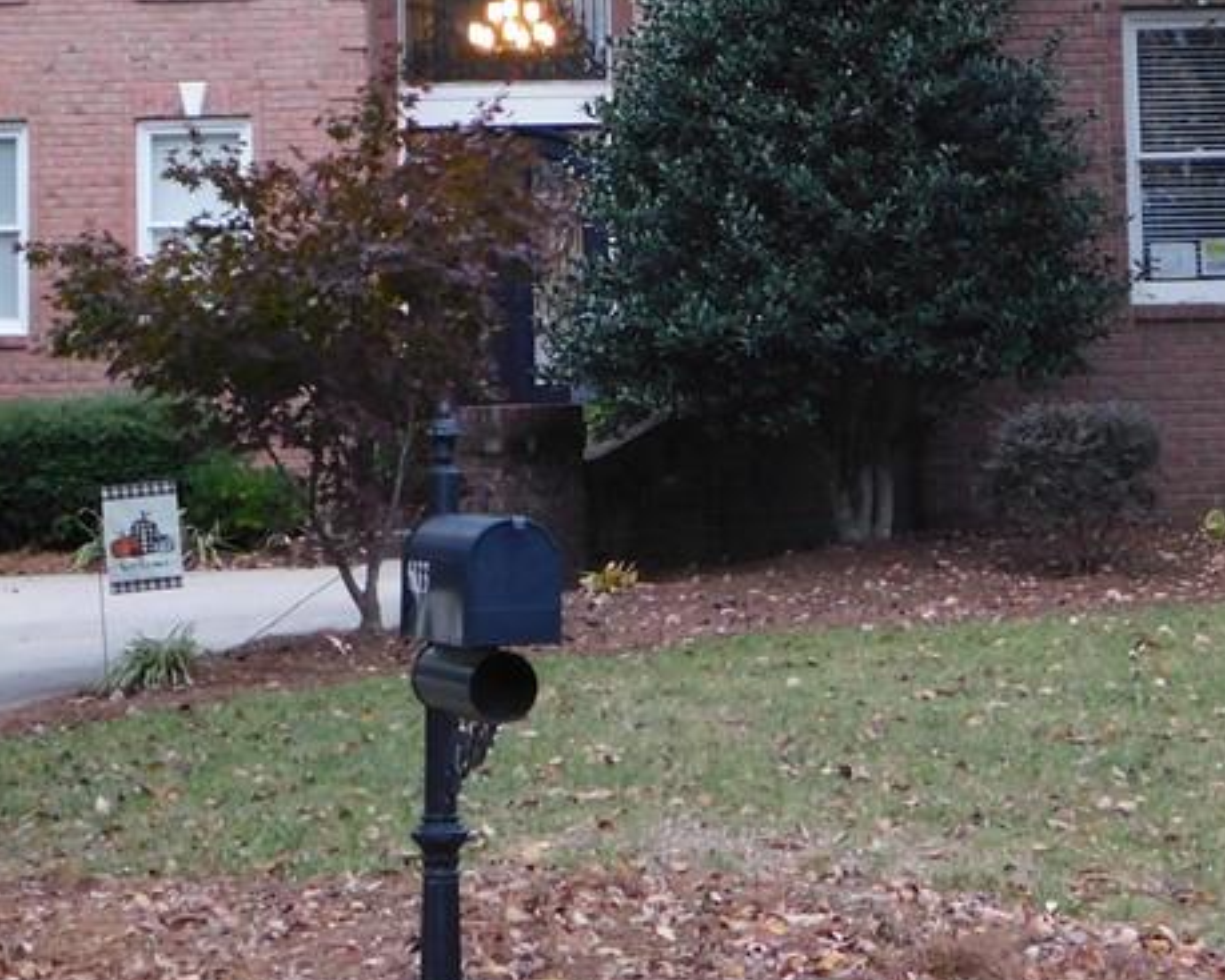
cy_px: 123
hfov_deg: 19.5
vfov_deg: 15.5
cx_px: 830
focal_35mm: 98
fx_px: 3552
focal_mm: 8
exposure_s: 1/30
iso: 280
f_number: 3.7
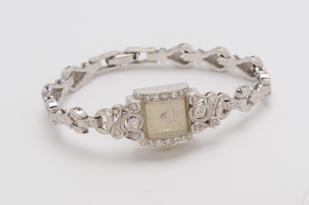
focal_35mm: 128
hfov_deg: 16.1
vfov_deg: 10.7
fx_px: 1092
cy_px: 102
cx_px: 154
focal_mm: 85
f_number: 18
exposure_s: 1/125
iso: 200
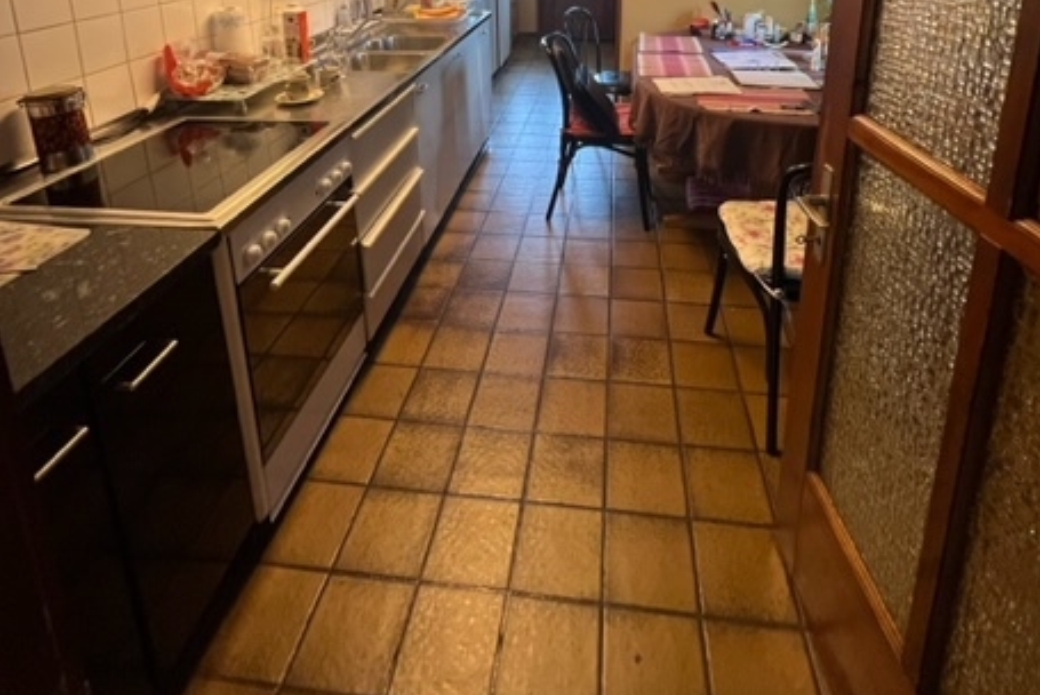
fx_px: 549
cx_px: 546
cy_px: 48
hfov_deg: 86.8
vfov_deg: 54.7
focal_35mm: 19
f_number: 1.8
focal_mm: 1.57
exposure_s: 1/50
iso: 200
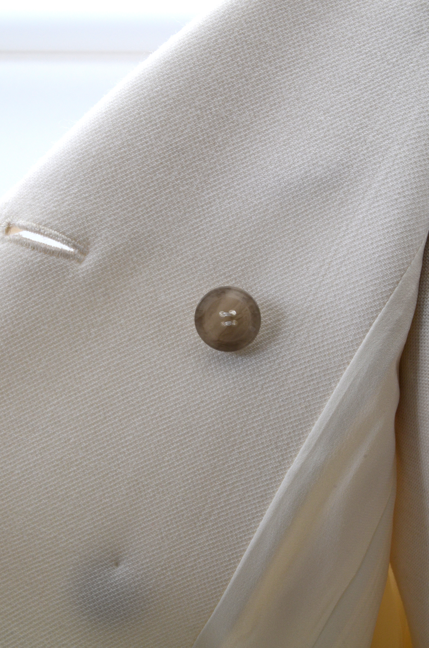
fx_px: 1212
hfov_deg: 20.1
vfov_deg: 29.9
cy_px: 324
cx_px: 214
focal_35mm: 68
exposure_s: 1/125
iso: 400
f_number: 20
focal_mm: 45
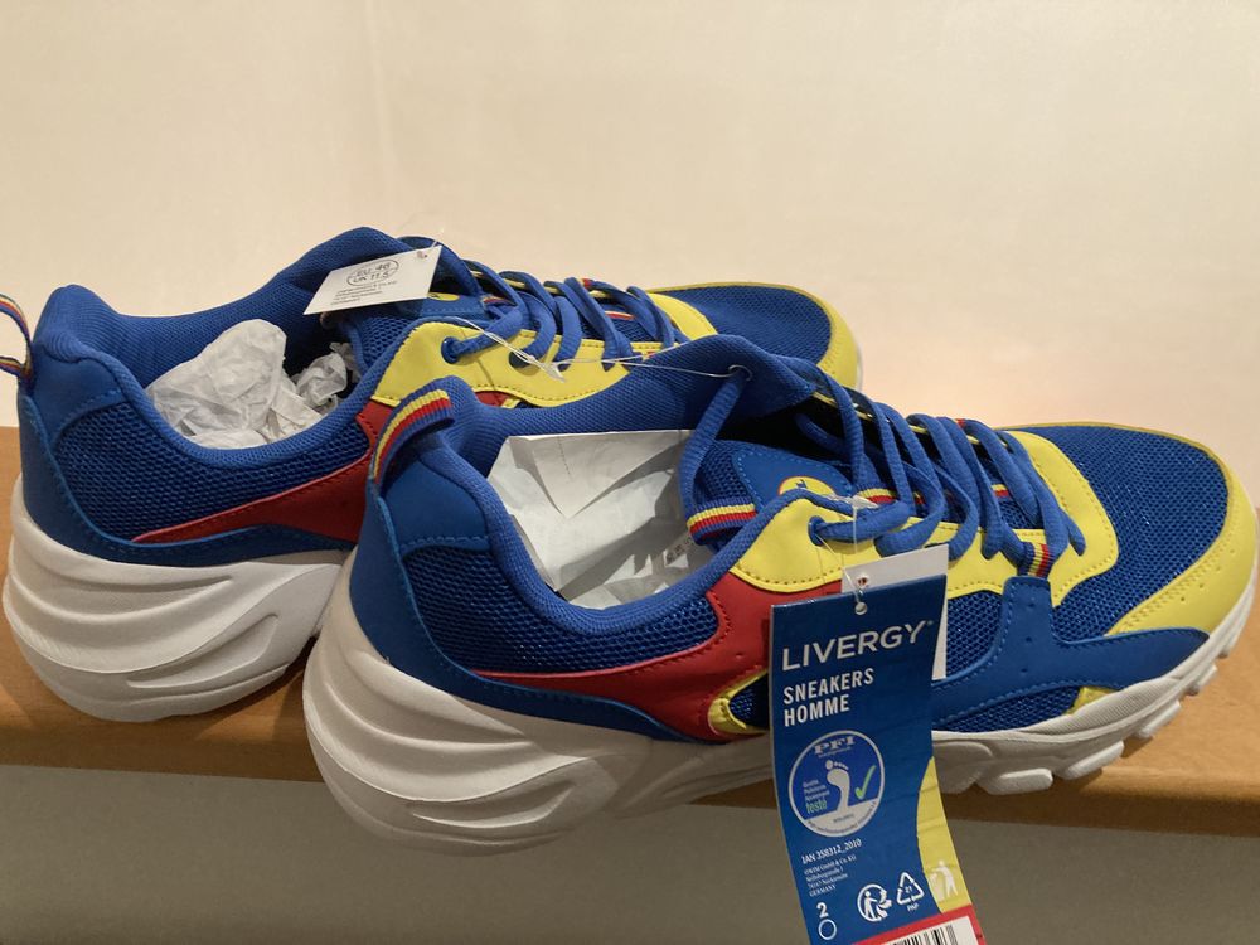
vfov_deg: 49.7
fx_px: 1019
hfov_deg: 63.4
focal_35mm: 28
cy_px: 472
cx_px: 630
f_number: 1.8
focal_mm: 3.99
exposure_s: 1/33
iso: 250
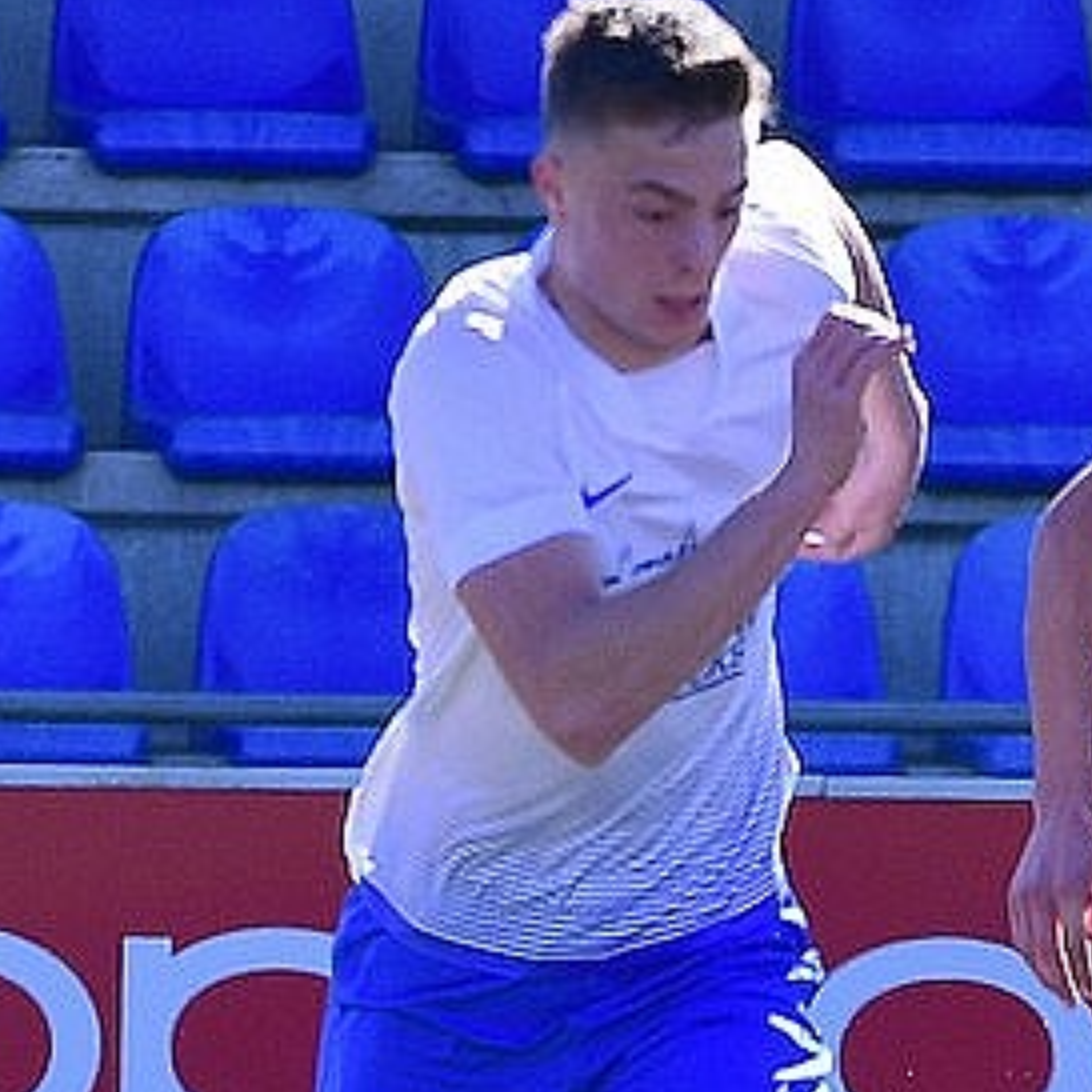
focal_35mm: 1194
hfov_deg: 1.5
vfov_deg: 1.5
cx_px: 568
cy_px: 848
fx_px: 42614
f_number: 4.5
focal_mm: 200
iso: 200
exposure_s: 1/800
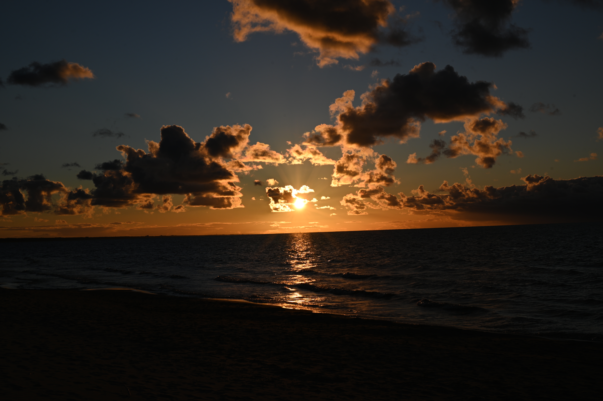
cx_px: 302
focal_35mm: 50
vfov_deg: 27.0
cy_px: 200
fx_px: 837
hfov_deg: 39.6
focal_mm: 50
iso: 100
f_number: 1.4
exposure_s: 1/400
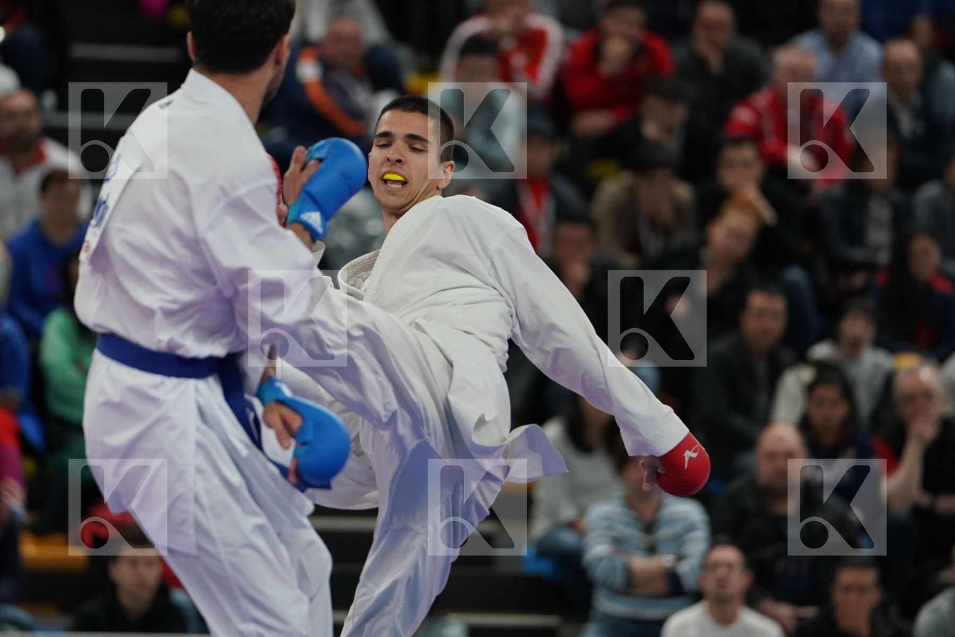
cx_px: 478
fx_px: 7958
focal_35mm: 300
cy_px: 318
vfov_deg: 4.6
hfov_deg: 6.9
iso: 2000
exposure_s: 1/1000
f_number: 2.8
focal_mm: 200
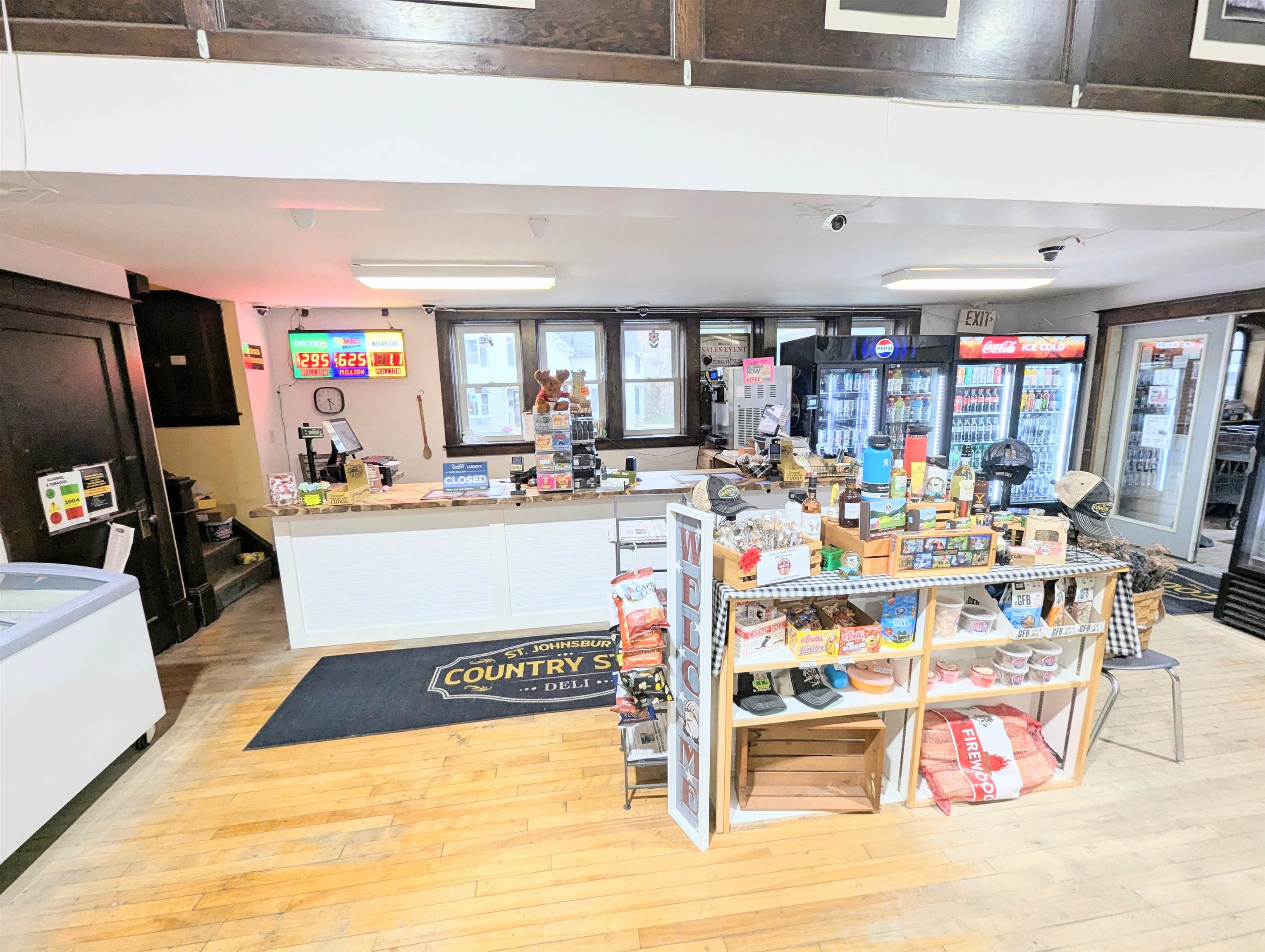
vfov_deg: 90.1
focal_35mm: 13
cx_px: 632
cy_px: 476
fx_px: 476
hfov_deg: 106.1
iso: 116
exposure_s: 1/68.6
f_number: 2.2
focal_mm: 1.95
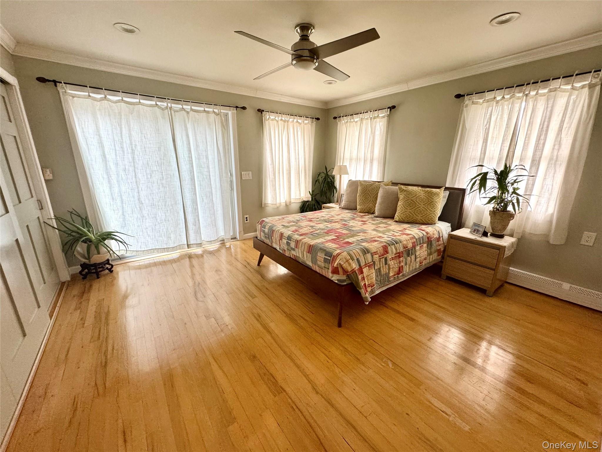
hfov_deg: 102.1
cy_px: 226
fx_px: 243
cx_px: 301
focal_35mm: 14
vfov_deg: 85.7
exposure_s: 1/120
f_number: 2.2
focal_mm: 2.22
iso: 200
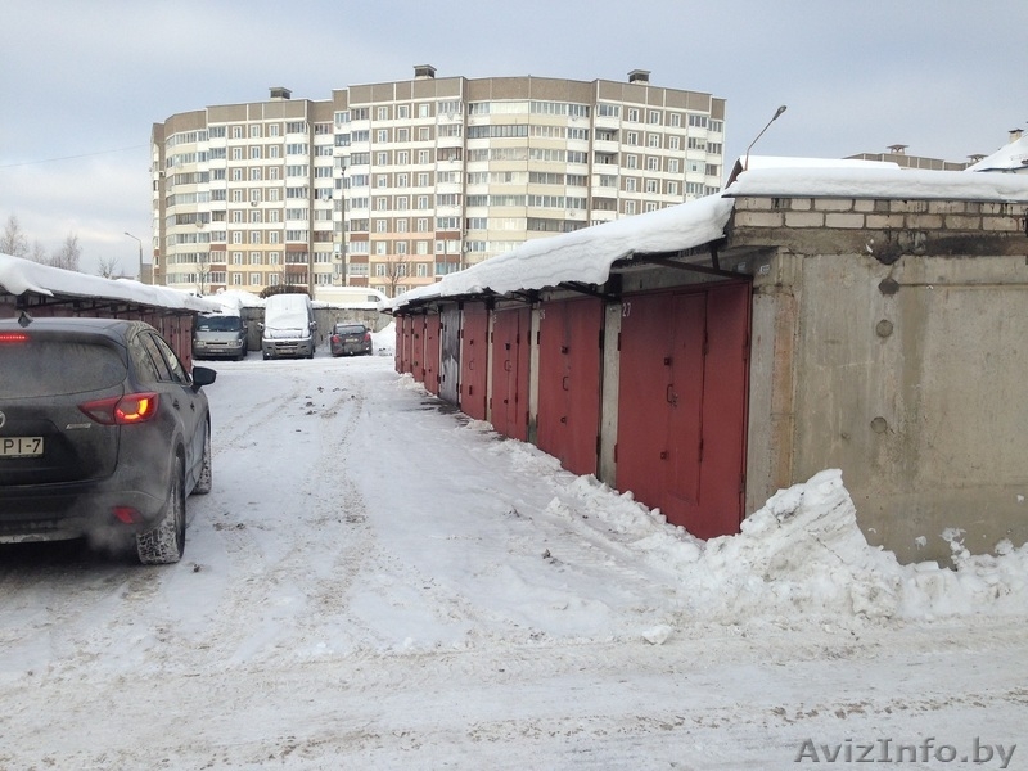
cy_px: 386
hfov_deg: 55.4
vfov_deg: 42.9
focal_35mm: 33
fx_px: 980
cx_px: 514
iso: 50
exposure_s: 1/889
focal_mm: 4.12
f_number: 2.4
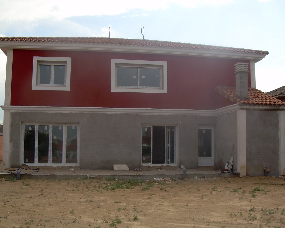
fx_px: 337
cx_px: 144
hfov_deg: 45.8
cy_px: 114
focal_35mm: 40
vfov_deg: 37.3
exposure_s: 1/420
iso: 50
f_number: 4.6
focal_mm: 6.3
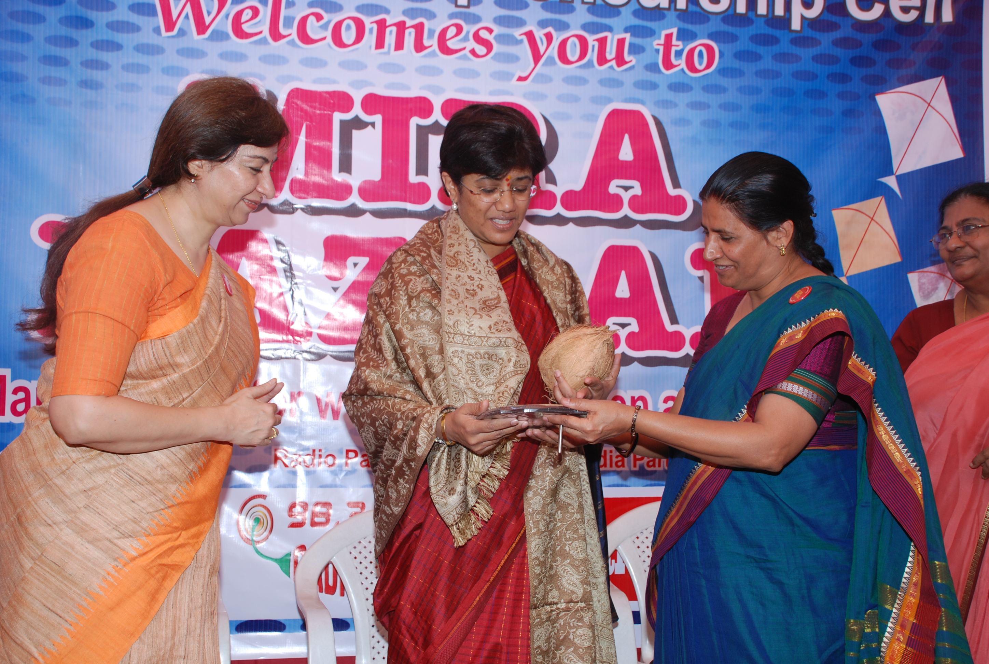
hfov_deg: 46.3
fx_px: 1156
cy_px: 332
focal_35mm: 42
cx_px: 494
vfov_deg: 32.0
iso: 200
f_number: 5.6
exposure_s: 1/100
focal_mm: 28
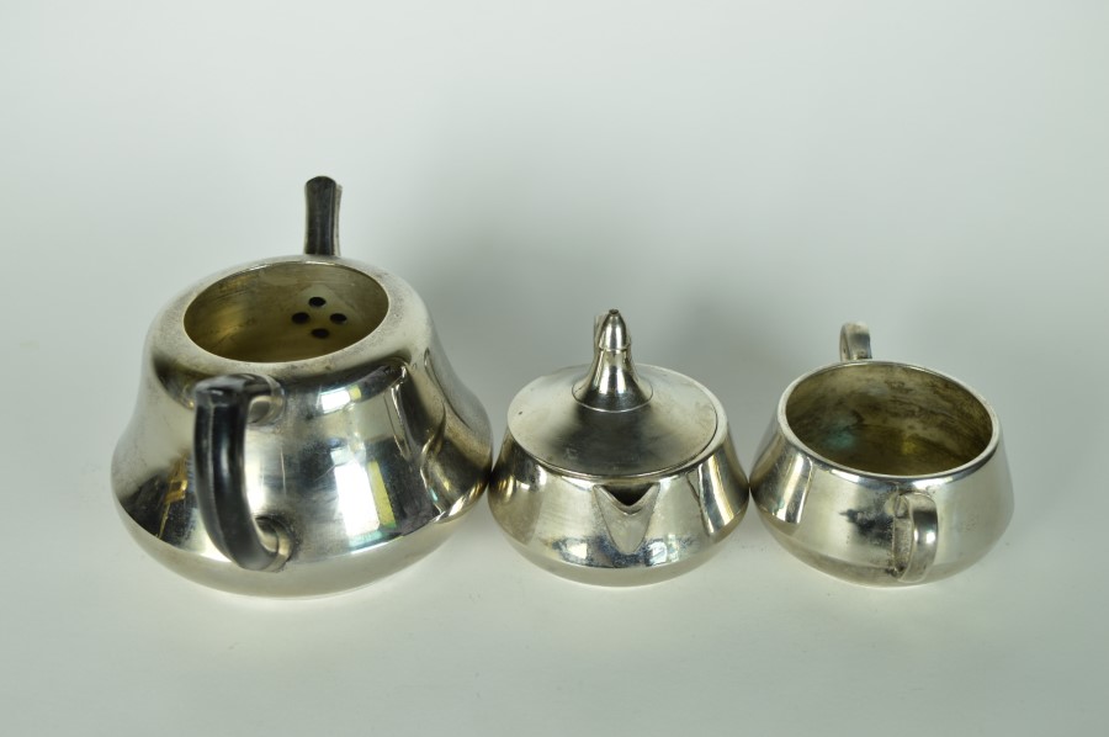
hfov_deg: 41.2
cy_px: 368
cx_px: 554
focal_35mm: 48
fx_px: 1477
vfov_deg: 28.0
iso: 100
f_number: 6.3
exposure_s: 1/200
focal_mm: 32
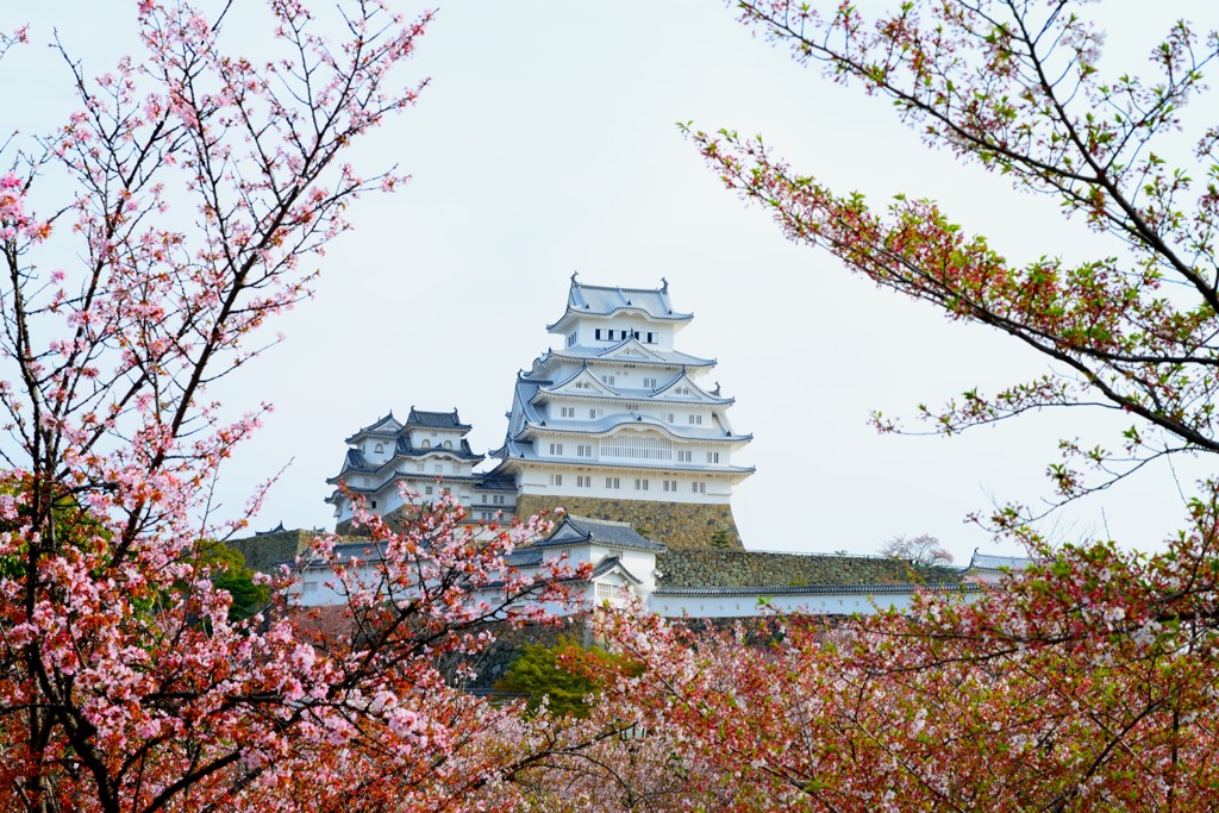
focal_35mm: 70
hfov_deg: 28.8
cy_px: 406
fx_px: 2370
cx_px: 610
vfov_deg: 19.5
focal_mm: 70
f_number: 14
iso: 100
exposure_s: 1/60
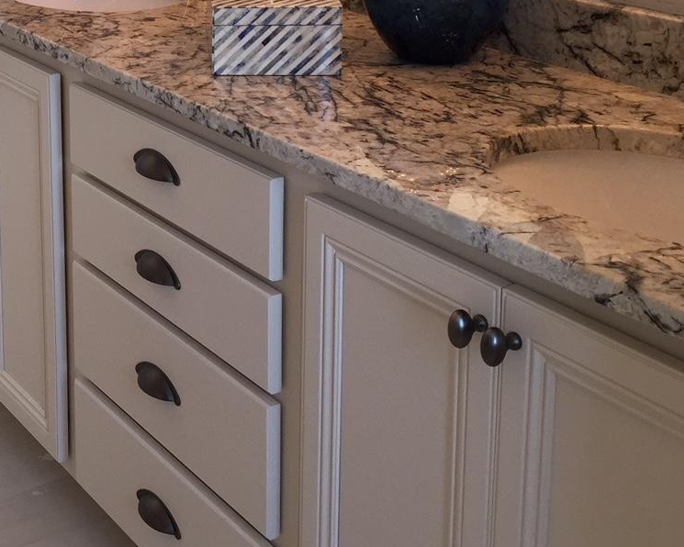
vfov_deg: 23.6
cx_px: 119
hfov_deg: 29.7
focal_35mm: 62
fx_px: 1255
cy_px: 10
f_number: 2.2
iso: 50
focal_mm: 4.15
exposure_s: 1/100
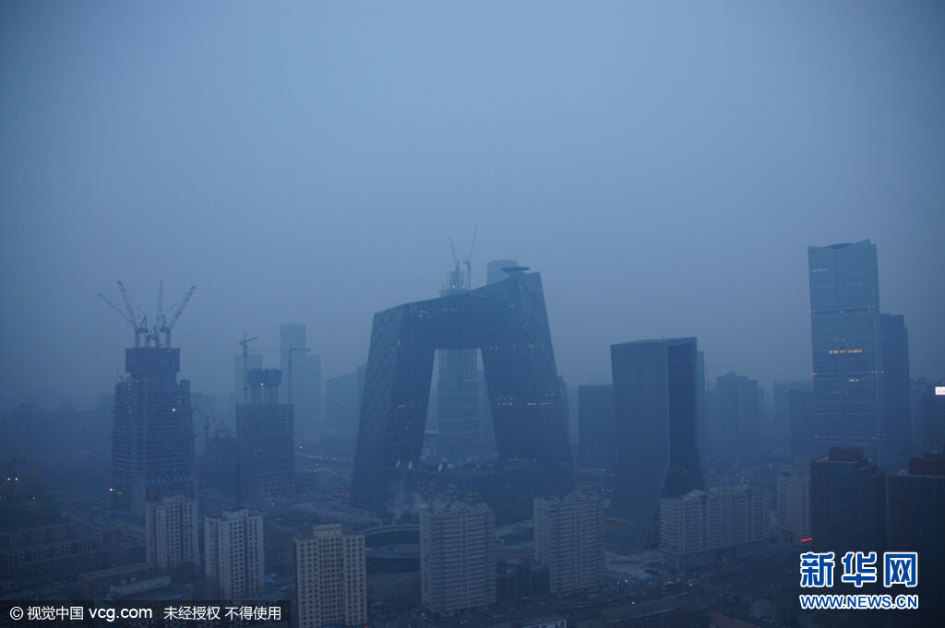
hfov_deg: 67.4
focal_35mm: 27
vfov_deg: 47.9
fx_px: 708
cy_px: 314
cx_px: 472
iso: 200
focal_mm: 18
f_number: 3.5
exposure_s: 1/30
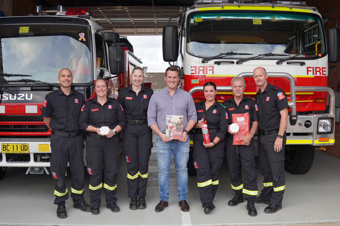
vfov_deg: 36.9
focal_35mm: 36
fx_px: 340
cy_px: 113
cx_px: 170
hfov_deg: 53.1
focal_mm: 24
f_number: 4
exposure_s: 1/160
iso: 100
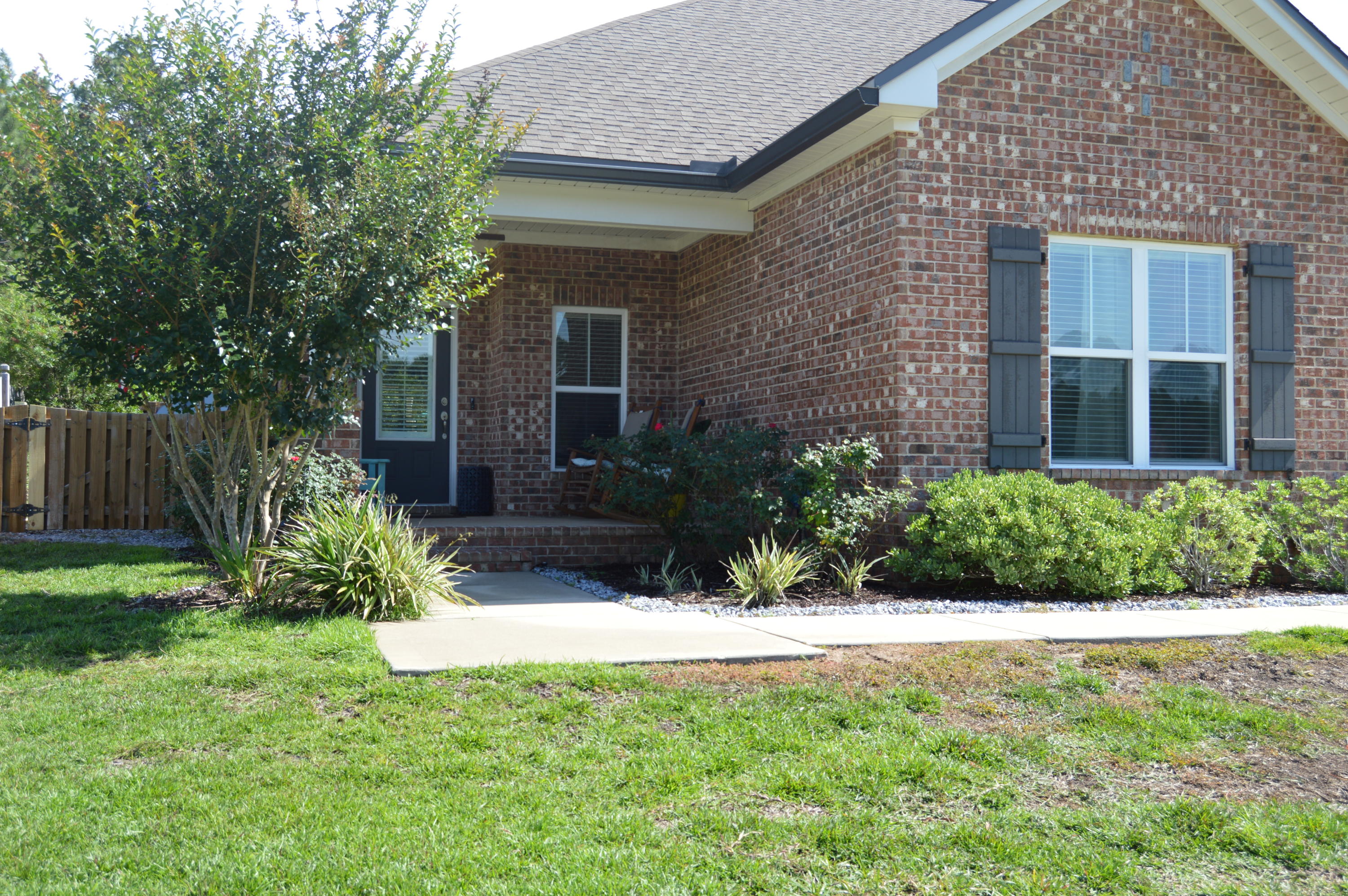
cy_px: 448
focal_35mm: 34
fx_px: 1291
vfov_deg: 38.3
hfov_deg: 55.2
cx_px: 674
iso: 100
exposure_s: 1/200
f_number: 7.1
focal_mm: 23
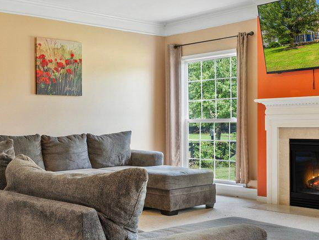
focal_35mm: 48
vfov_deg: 30.1
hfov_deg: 39.0
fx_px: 443
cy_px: 156
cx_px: 96
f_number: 8
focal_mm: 14
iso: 500
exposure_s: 1/5
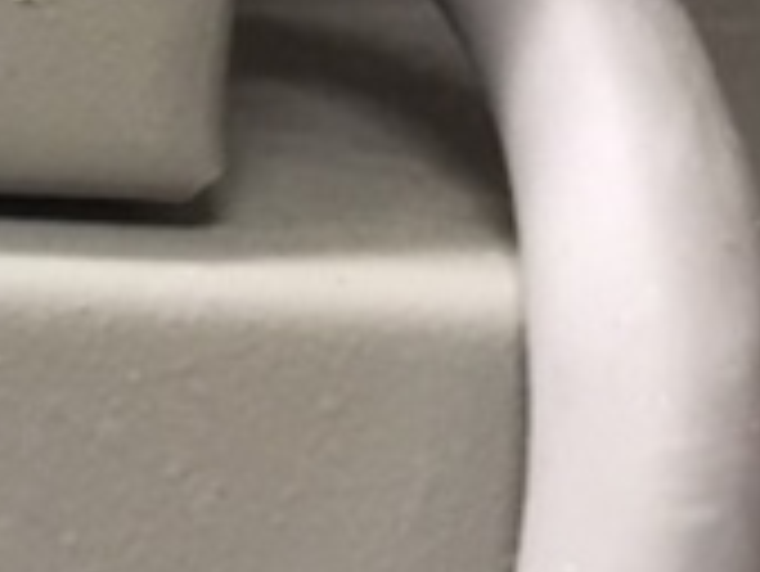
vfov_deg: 11.8
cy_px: -291
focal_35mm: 120
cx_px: -751
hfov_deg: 13.9
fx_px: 2636
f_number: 2.2
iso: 200
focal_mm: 4.15
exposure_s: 1/20
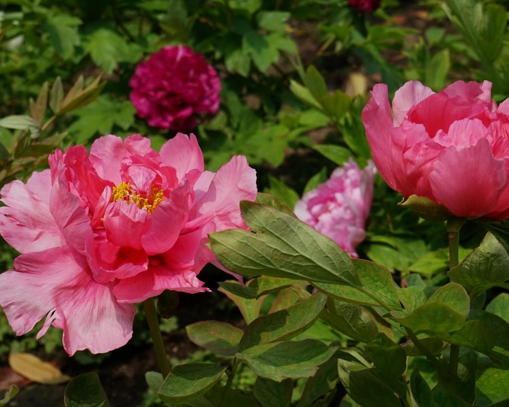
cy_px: 180
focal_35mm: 71
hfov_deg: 26.7
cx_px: 191
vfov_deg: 21.5
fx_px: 1069
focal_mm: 54
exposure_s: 1/400
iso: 125
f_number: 11
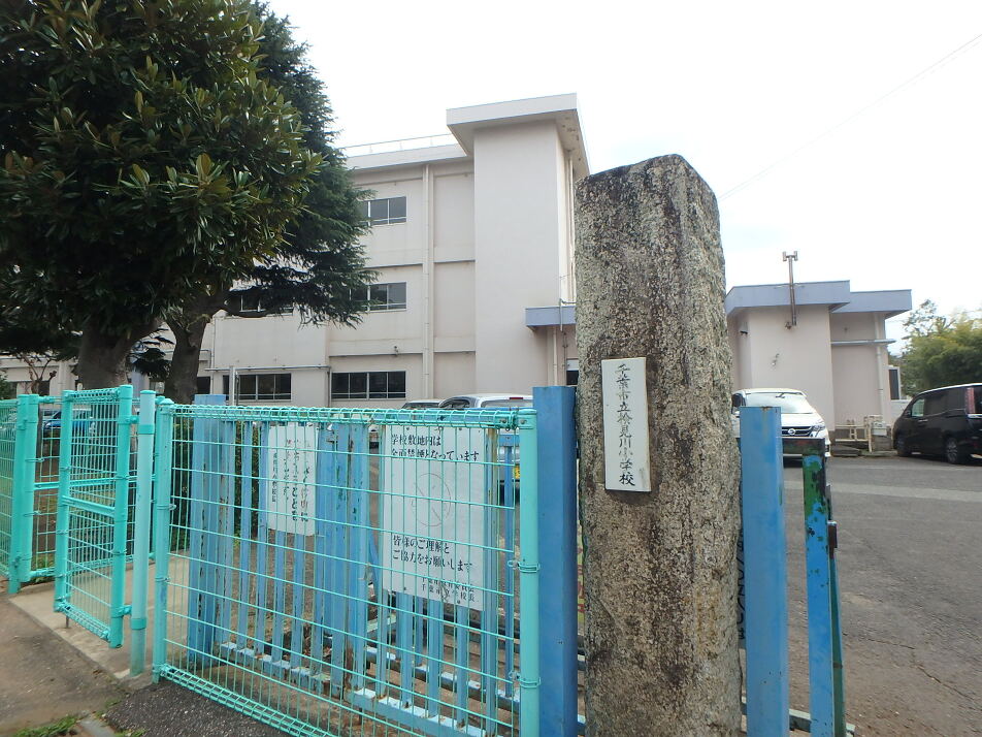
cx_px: 491
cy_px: 368
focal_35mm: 21
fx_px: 596
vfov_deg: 63.4
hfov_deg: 79.0
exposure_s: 1/800
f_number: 3.5
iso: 125
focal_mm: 3.7
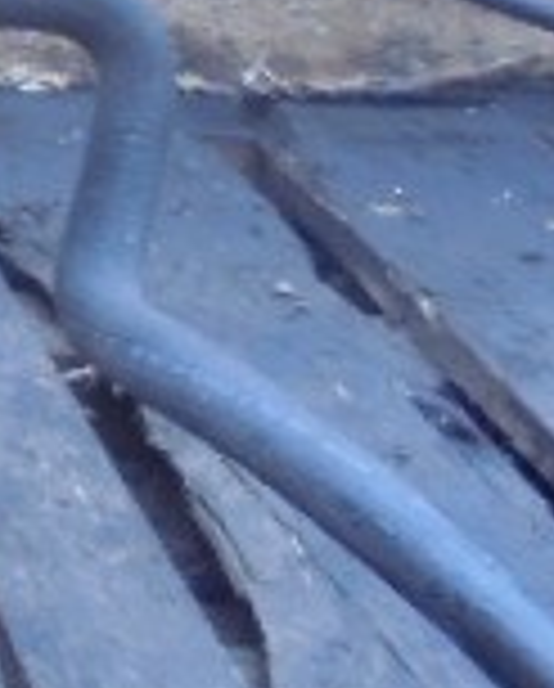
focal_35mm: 106
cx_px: -842
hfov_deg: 11.6
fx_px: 2166
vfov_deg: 17.5
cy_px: -72
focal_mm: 4.6
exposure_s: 1/30
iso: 160
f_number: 3.5
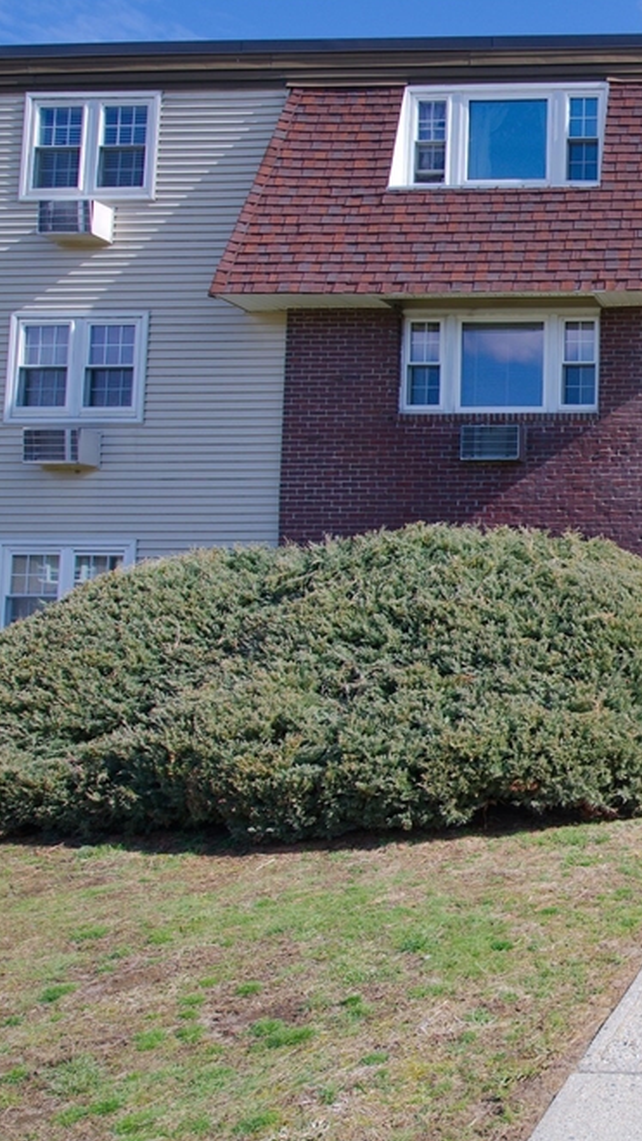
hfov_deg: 32.2
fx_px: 787
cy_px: 582
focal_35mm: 26
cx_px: 857
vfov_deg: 71.9
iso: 160
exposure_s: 1/500
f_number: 7.1
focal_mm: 16
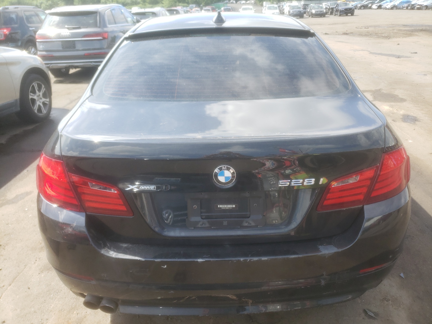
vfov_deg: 53.1
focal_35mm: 26
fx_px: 324
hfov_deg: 67.3
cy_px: 162
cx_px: 216
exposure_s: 1/833
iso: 50
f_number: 1.5
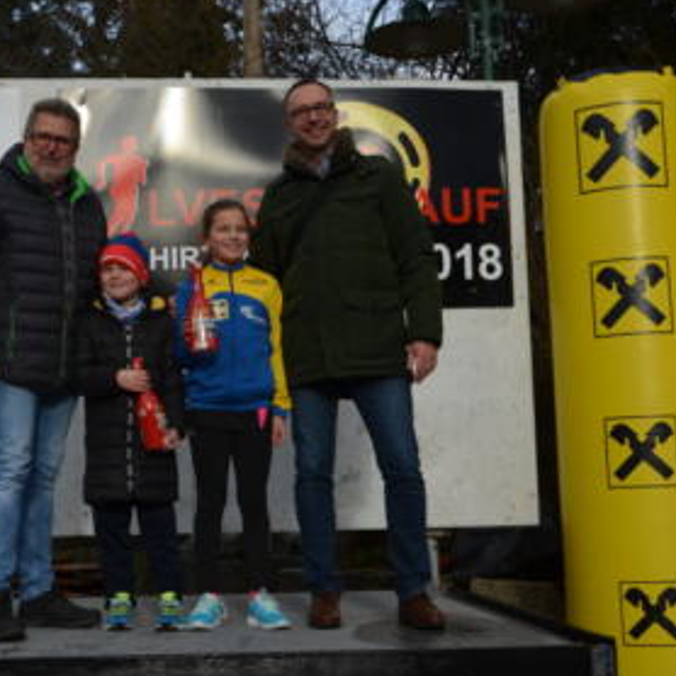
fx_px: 1215
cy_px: 371
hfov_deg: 30.9
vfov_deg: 31.1
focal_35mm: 55
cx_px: 229
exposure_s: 1/1500
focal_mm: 24
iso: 400
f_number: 5.6
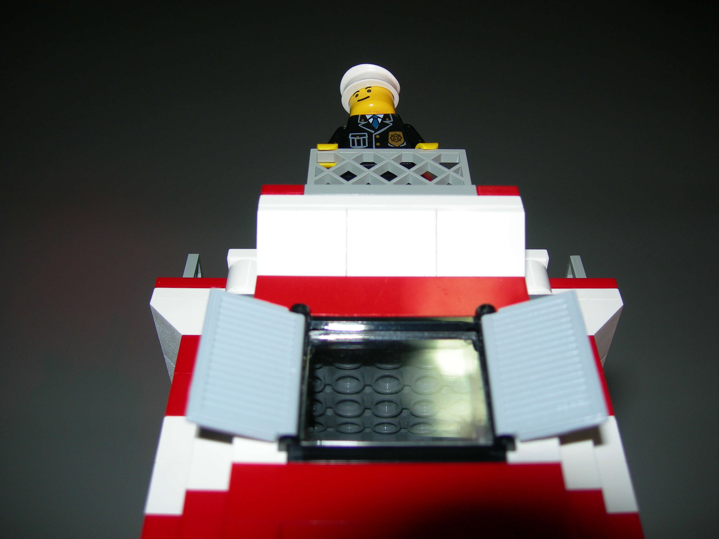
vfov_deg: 37.7
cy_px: 270
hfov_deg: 49.0
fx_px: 789
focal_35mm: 38
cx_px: 360
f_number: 2.8
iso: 50
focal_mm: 7.8
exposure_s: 1/60.1
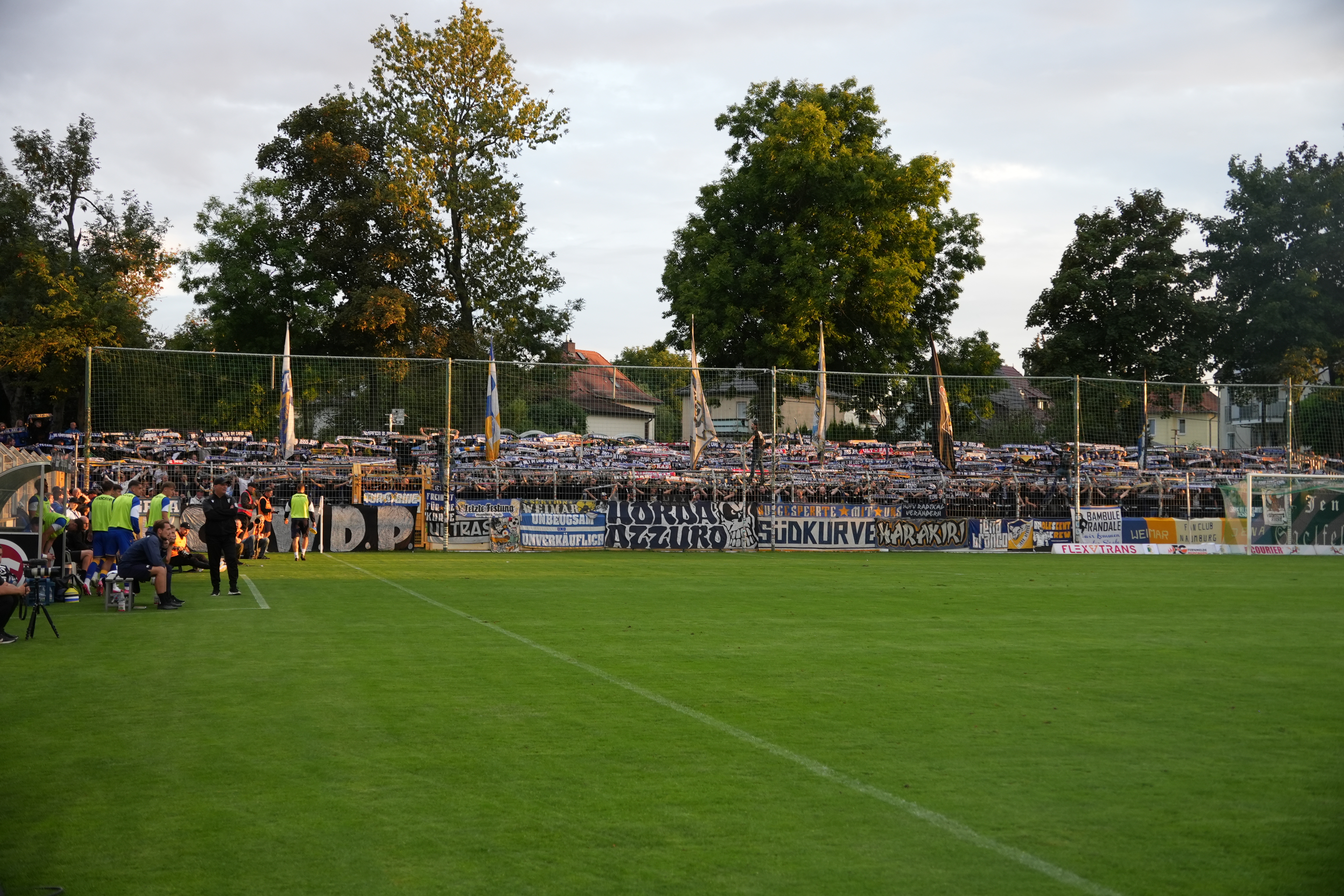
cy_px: 448
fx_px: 1792
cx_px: 672
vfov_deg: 28.1
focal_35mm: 48
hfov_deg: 41.1
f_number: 4
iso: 640
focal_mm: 32
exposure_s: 1/160
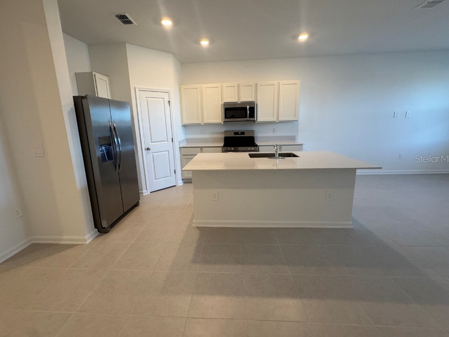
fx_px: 195
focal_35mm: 15
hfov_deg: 98.2
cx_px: 219
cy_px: 158
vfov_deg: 81.7
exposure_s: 1/120
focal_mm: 2.22
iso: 250
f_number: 2.2
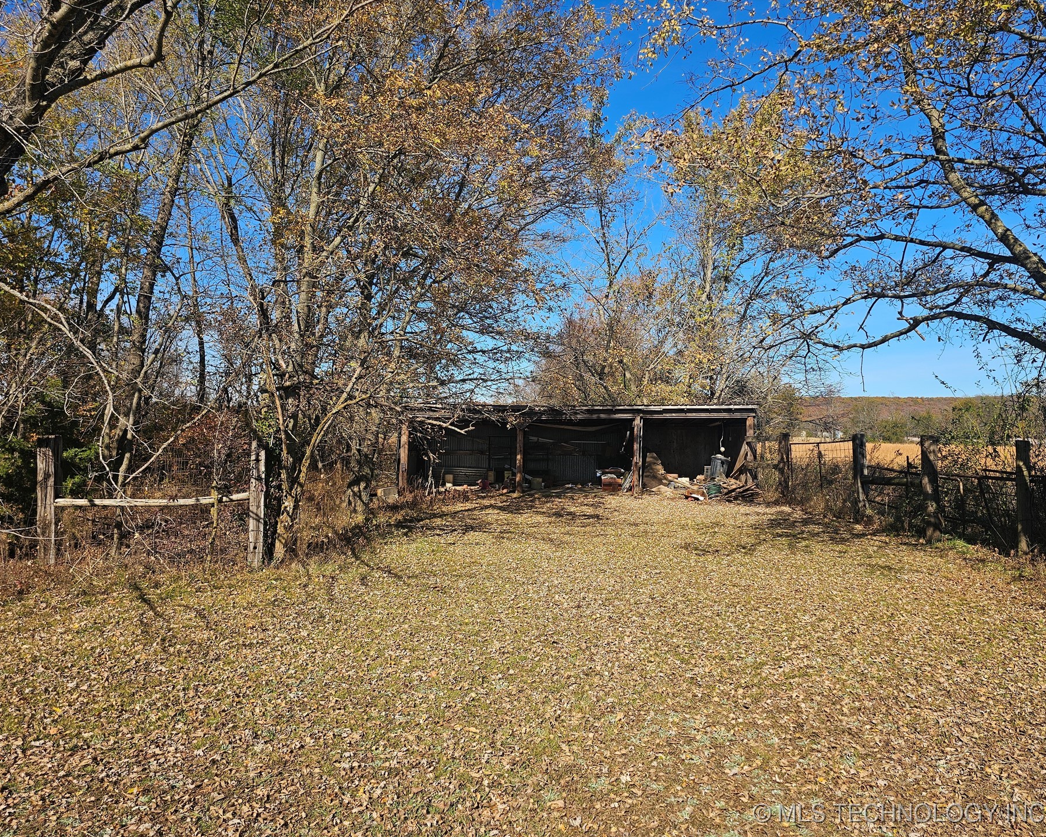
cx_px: 552
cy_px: 418
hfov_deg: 70.2
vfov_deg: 58.8
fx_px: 743
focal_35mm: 24
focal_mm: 6.3
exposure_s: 1/677
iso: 10
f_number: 1.7
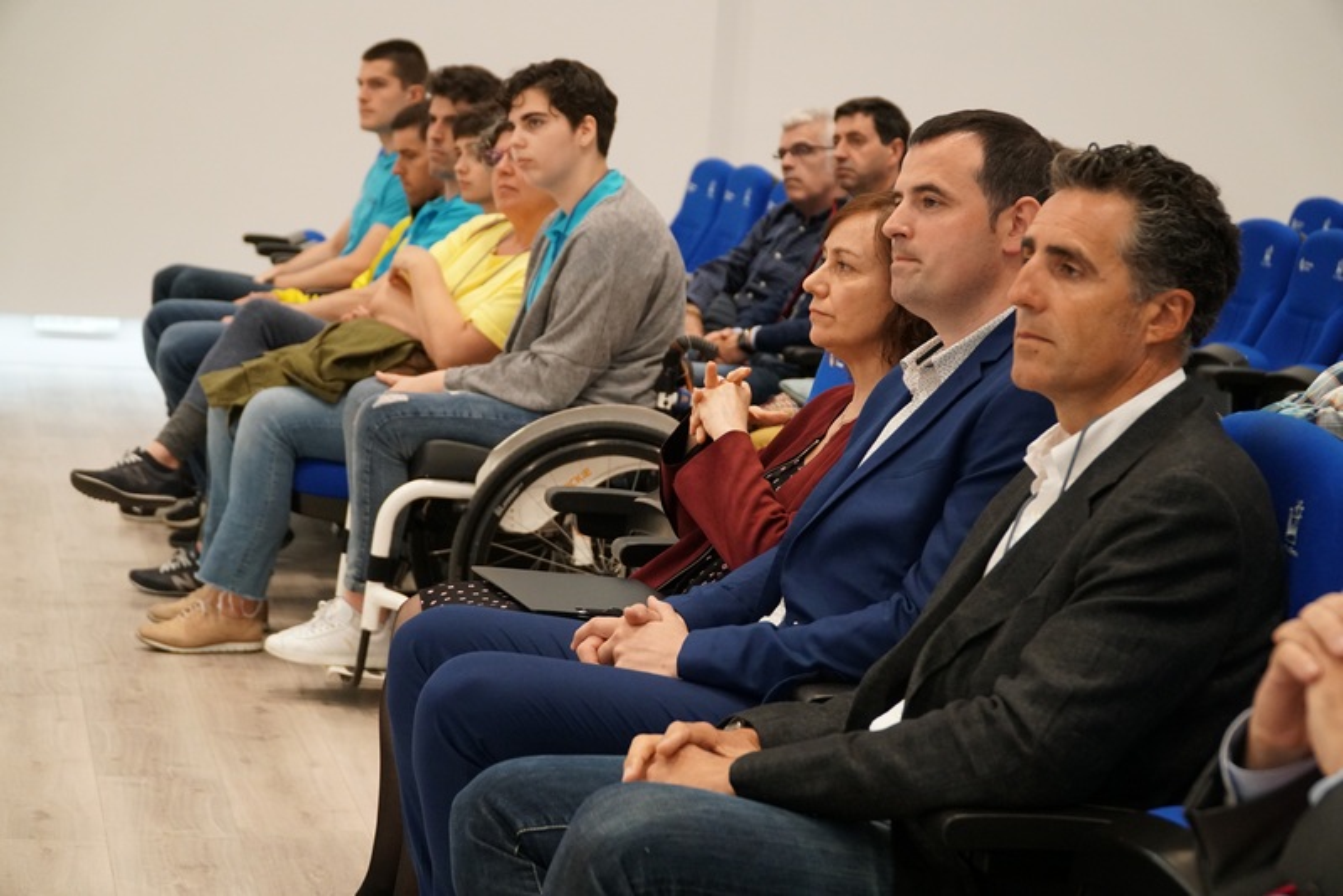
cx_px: 672
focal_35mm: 82
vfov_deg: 16.6
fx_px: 3079
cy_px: 448
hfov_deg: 24.6
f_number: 4
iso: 2000
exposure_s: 1/160
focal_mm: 55
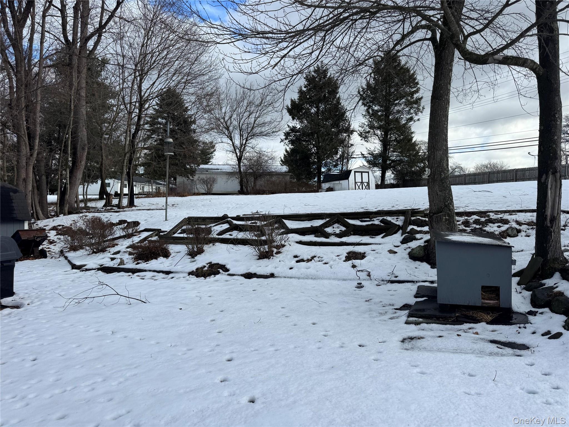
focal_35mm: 24
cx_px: 284
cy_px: 214
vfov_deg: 56.8
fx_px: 394
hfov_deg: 71.6
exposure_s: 1/3802
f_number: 1.78
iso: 80
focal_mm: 6.76
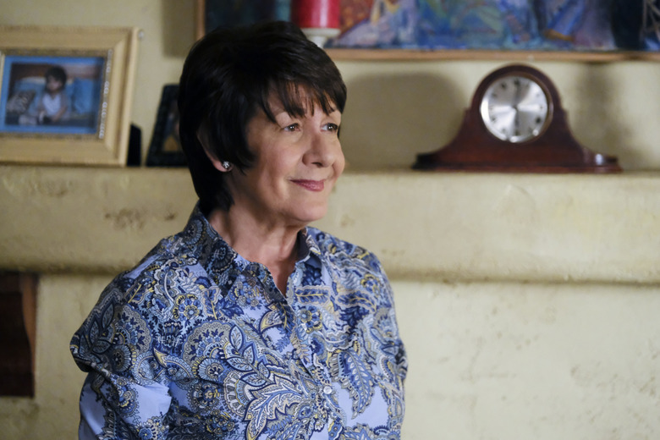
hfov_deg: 13.4
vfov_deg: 9.0
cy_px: 220
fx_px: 2805
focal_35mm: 153
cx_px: 330
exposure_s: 1/125
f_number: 2.8
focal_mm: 102.2
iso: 6400
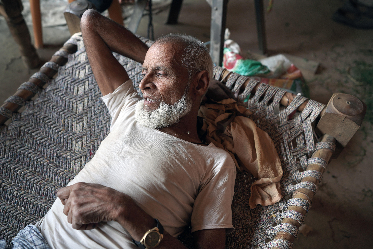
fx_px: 363
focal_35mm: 35
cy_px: 124
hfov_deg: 54.4
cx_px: 186
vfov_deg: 37.8
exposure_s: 1/320
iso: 200
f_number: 2.8
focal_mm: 35
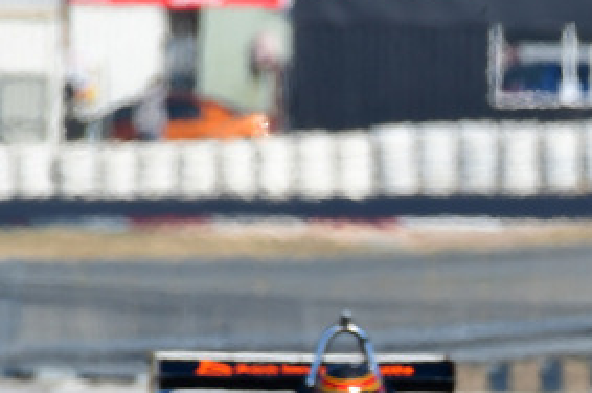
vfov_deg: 0.7
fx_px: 33442
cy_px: 327
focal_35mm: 2036
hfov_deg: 1.0
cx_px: 669
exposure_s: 1/640
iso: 320
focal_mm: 480
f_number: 10
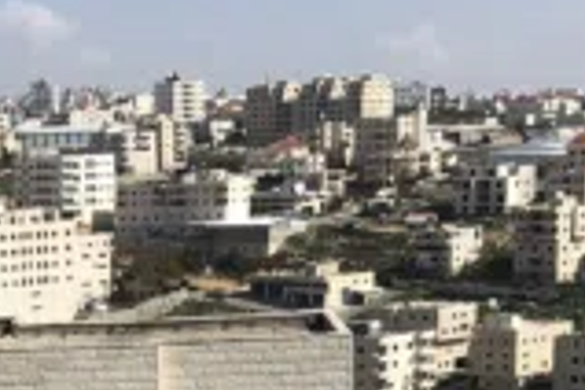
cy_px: 673
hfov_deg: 17.1
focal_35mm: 117
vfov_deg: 11.0
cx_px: -7
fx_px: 1901
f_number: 1.8
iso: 25
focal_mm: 4
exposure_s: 1/3436
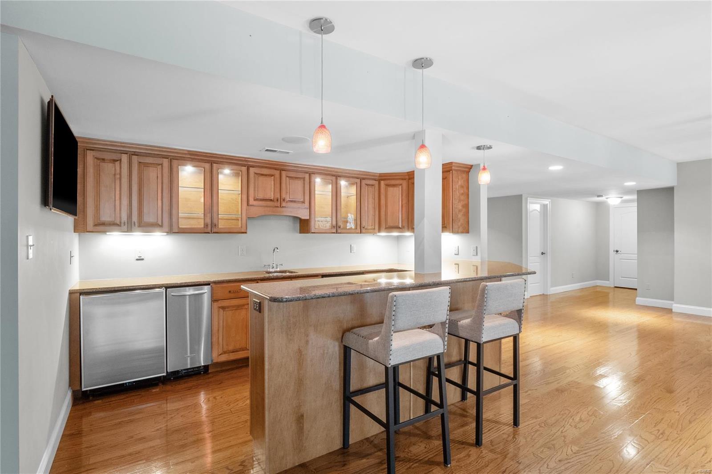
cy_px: 237
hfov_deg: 90.0
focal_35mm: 18
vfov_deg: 67.4
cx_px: 356
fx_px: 356
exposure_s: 1/2
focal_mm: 9
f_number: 8
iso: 400
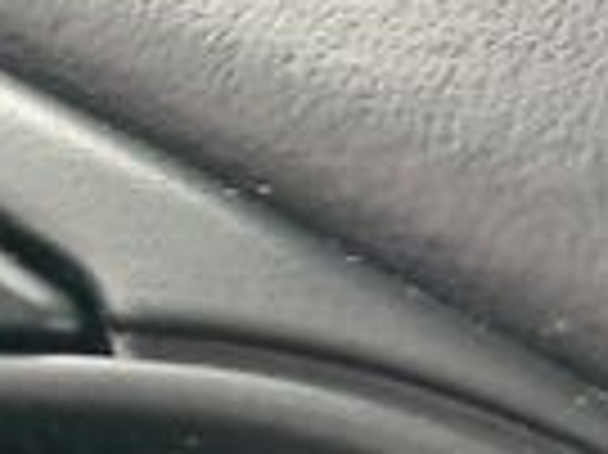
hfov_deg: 9.7
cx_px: -374
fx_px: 3457
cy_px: 670
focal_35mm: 197
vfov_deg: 7.4
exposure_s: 1/50
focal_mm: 3.98
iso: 125
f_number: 1.8
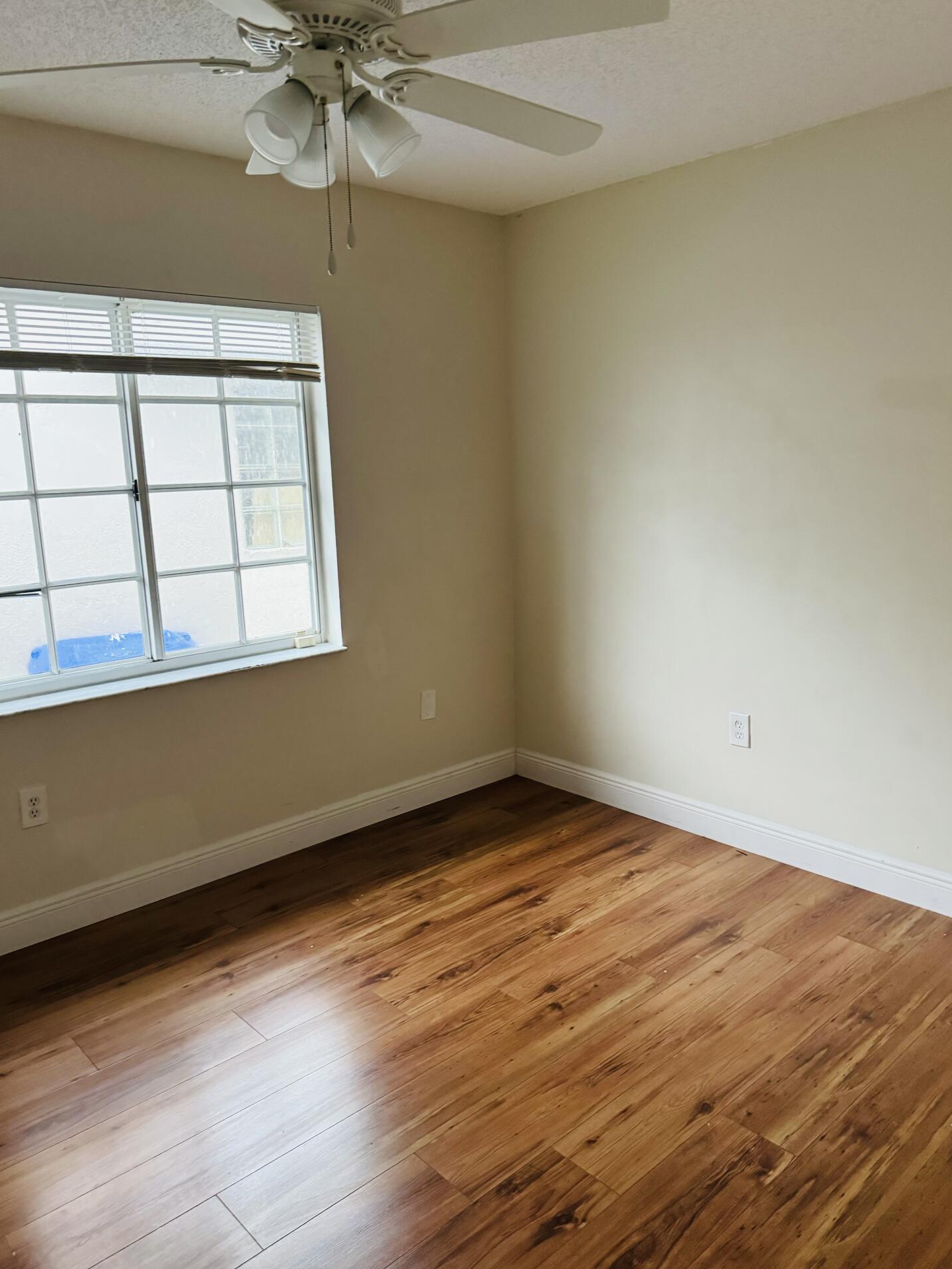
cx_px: 487
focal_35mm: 25
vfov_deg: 69.4
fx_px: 917
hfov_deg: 54.9
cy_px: 631
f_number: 1.78
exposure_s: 1/60
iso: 800
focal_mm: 6.76
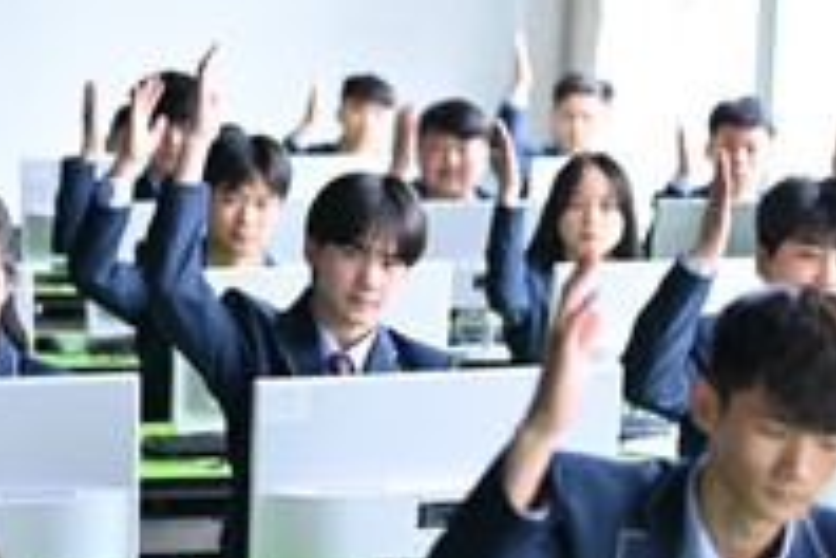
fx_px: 2345
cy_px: 338
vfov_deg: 13.5
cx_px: 414
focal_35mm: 101
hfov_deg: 20.2
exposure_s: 1/100
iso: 320
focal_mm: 50
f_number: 2
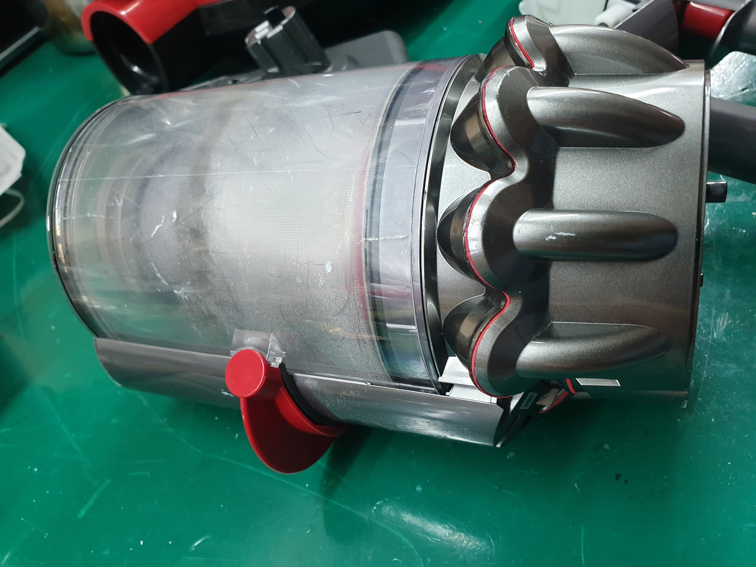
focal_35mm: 26
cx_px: 378
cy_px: 284
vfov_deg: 53.1
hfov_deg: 67.3
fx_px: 568
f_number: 2.4
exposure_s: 1/24
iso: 250
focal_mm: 4.3
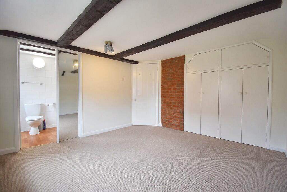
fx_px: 120
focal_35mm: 15
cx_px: 144
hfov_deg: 100.4
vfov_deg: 77.3
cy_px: 96
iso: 100
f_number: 4.5
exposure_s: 1/25
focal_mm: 10
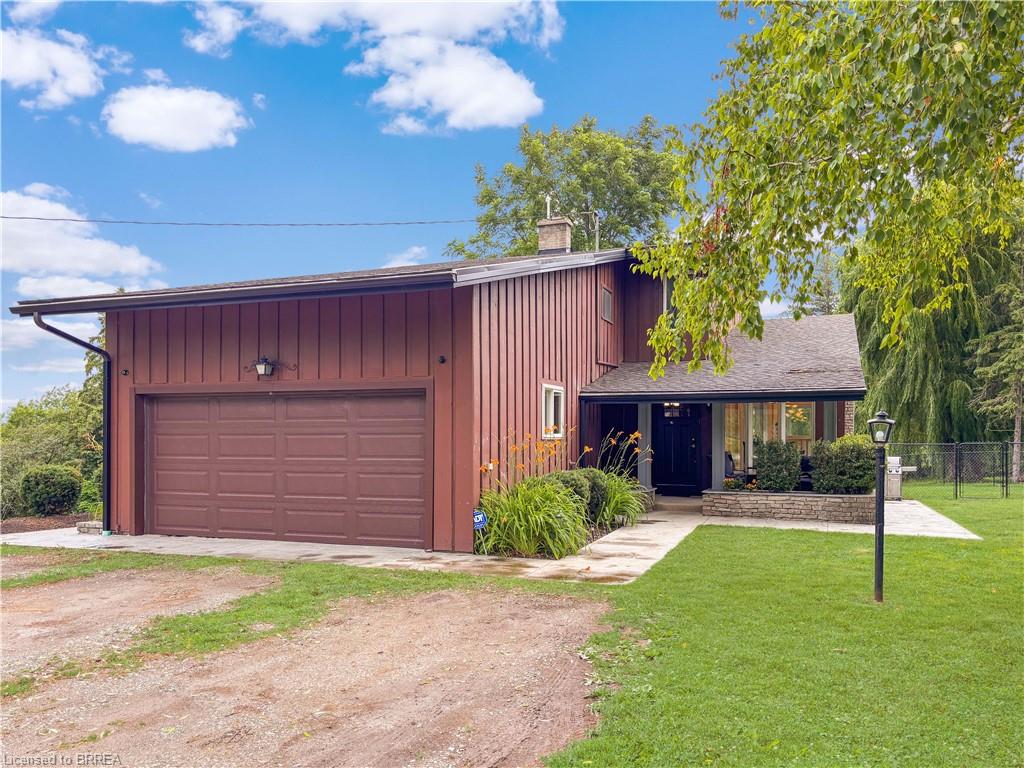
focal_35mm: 26
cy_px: 384
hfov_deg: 67.3
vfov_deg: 53.1
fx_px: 769
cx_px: 512
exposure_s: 1/340
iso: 50
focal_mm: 5.96
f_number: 1.6
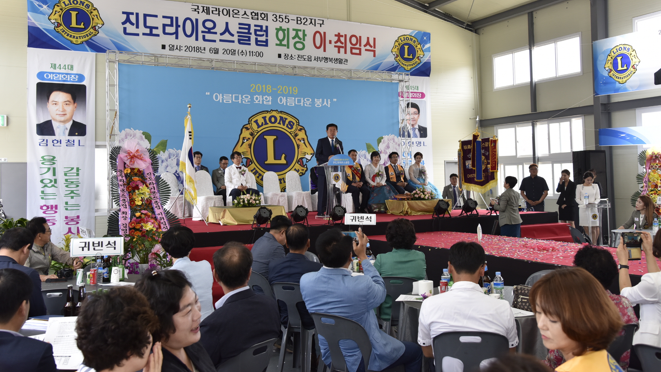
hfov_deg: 54.0
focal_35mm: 37
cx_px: 329
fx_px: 648
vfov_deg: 31.9
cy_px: 150
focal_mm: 35
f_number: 5.6
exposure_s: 1/160
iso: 800
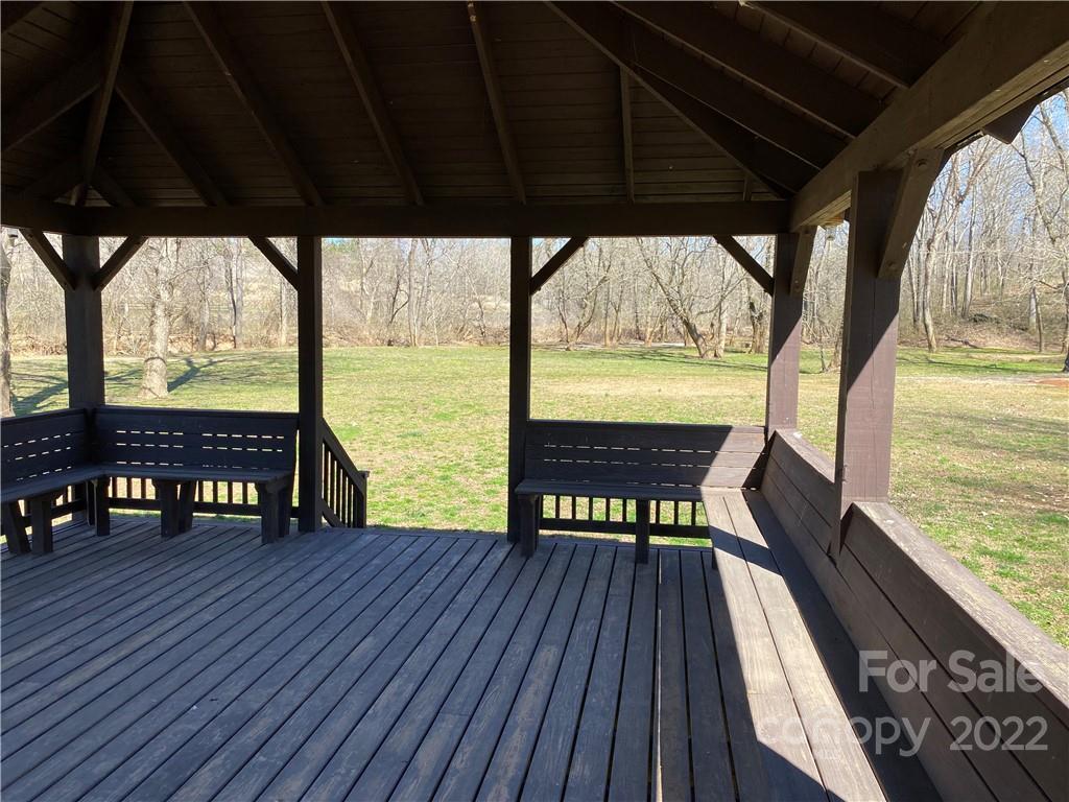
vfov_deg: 53.1
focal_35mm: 26
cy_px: 401
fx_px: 803
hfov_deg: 67.3
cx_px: 534
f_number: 1.8
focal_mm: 4.25
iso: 32
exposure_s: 1/757
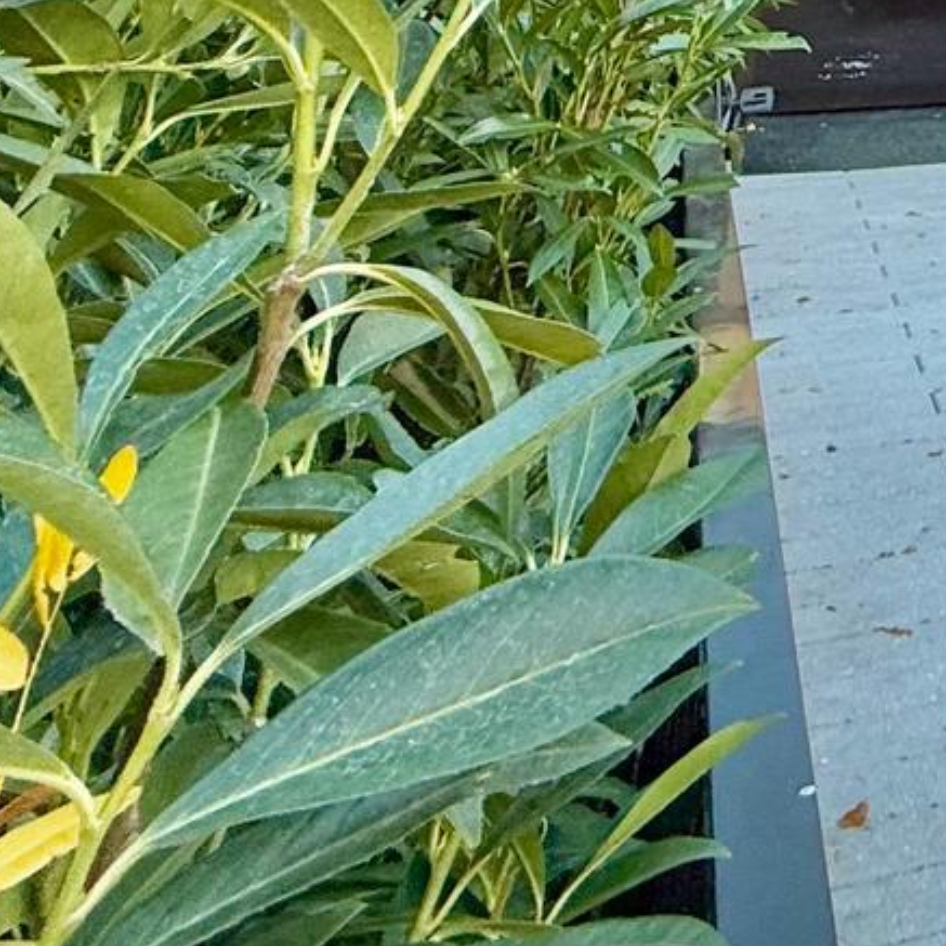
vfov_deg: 21.1
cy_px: -712
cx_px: 1563
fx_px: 1793
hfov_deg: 22.1
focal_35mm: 58
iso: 50
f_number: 2.2
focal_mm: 2.22
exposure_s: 1/100
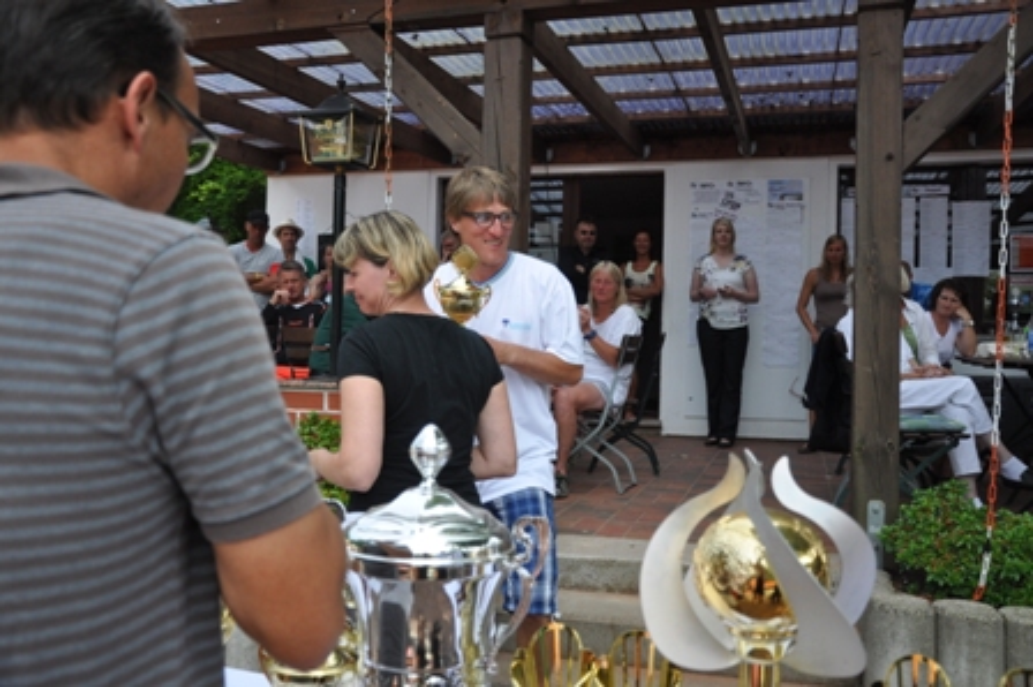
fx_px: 946
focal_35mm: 33
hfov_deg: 57.3
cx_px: 516
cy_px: 344
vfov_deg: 39.9
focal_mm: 22
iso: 400
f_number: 4.5
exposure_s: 1/1000
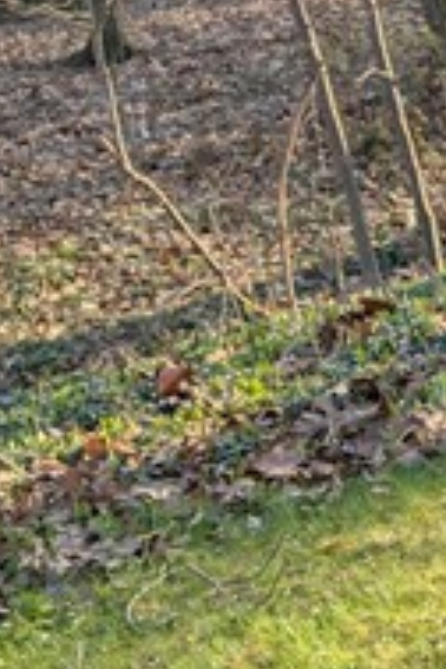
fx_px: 2509
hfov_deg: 8.3
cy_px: 78
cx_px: 1428
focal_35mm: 135
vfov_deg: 15.0
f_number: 1.68
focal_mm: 6.9
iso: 24
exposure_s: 1/531
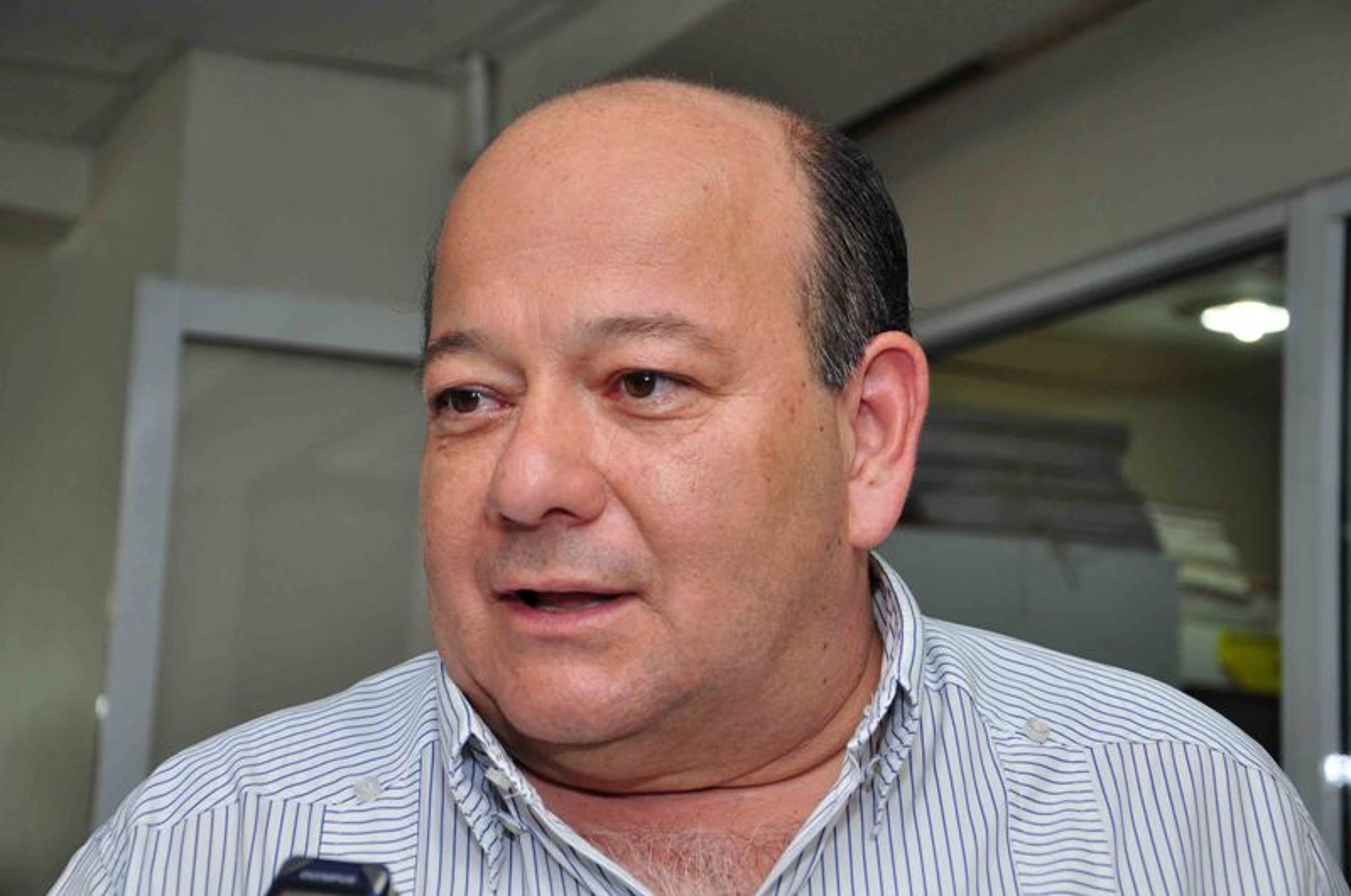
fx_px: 2811
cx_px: 676
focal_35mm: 75
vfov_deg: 18.1
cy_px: 448
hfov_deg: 27.0
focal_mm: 50
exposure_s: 1/60
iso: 250
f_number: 5
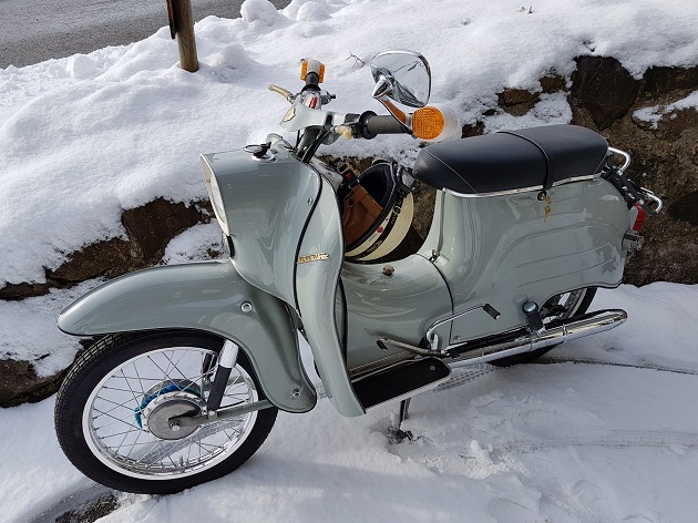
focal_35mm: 26
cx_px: 349
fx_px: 524
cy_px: 262
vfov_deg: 53.0
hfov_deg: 67.3
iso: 40
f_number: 1.7
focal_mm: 4.2
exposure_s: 1/1500
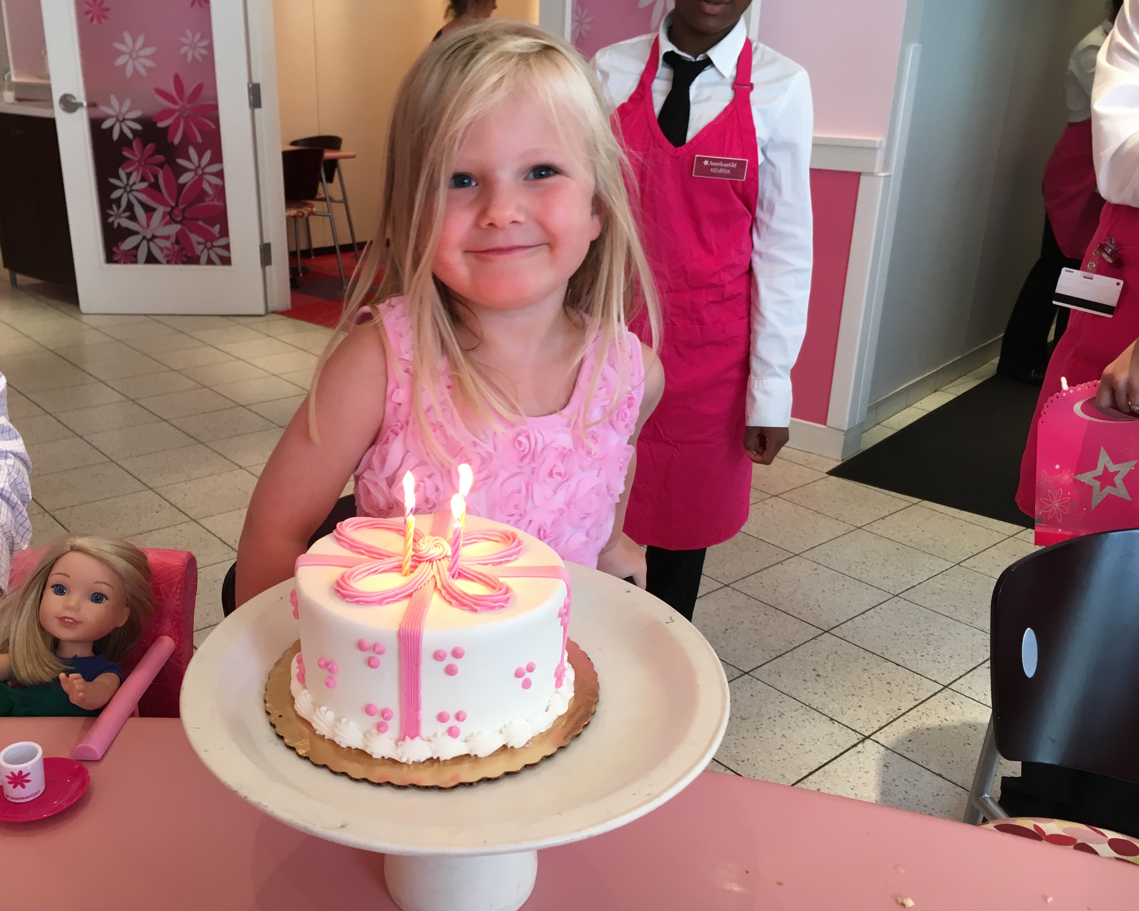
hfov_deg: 57.1
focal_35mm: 31
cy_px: 458
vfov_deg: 47.1
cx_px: 520
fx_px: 1045
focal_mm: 4.15
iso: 50
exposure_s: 1/30
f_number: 2.2
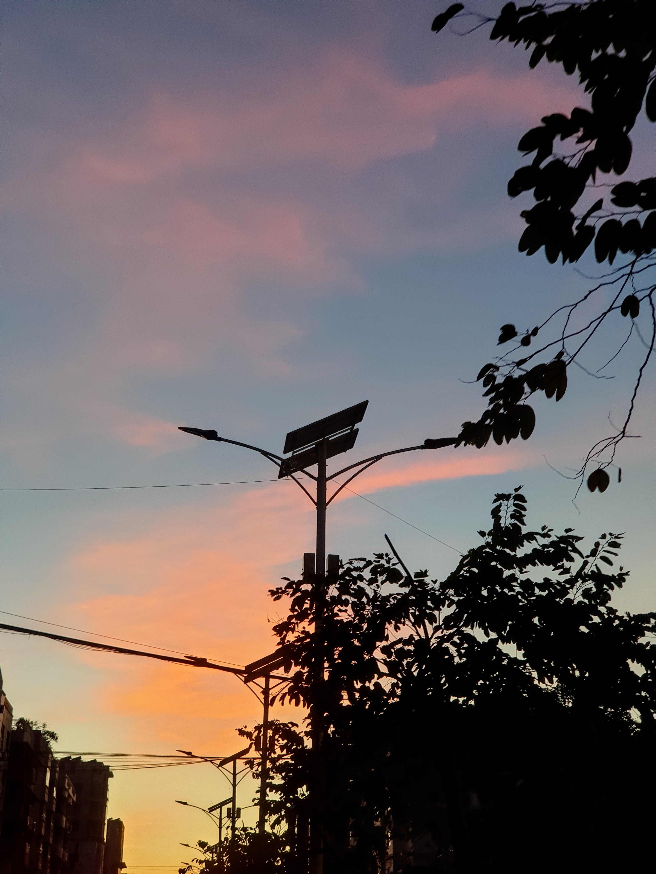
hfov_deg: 28.0
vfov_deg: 36.8
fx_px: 1314
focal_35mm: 52
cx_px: 328
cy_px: 437
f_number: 2.4
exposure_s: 1/33
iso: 100
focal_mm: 6
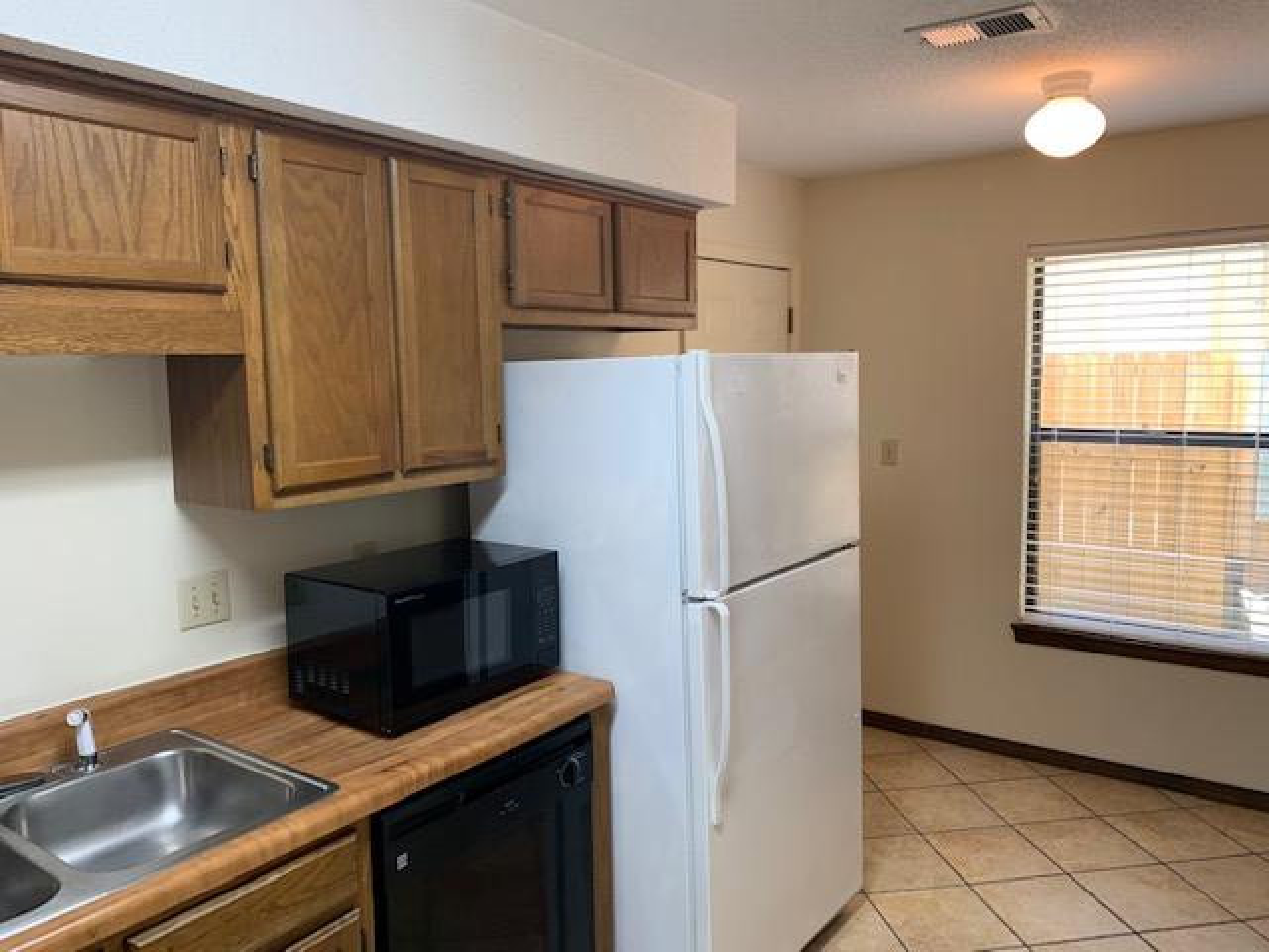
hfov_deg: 67.3
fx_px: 953
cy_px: 476
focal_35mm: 26
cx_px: 634
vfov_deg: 53.1
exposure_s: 1/60
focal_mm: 4.25
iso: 64
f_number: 1.8
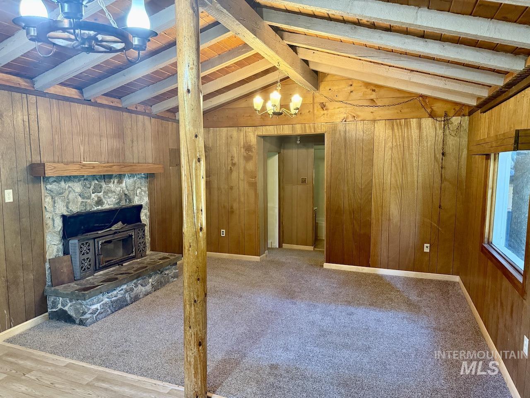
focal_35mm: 24
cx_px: 265
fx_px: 367
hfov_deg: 71.6
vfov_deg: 56.8
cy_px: 199
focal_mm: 6.76
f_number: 1.78
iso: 500
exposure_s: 1/60
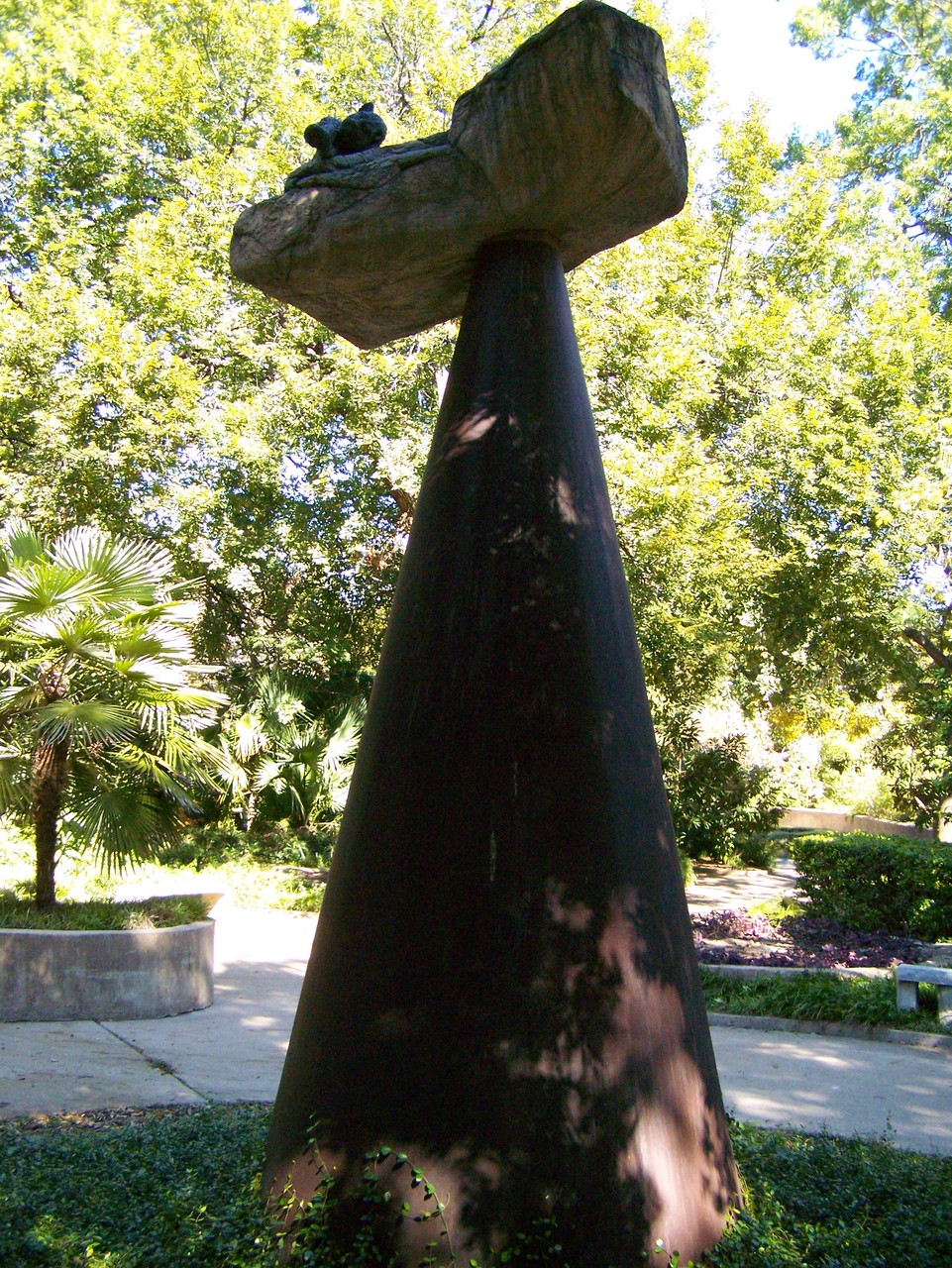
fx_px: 1392
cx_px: 476
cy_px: 634
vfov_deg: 49.0
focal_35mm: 38
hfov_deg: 37.7
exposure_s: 1/500
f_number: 2.8
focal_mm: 6.3
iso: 400
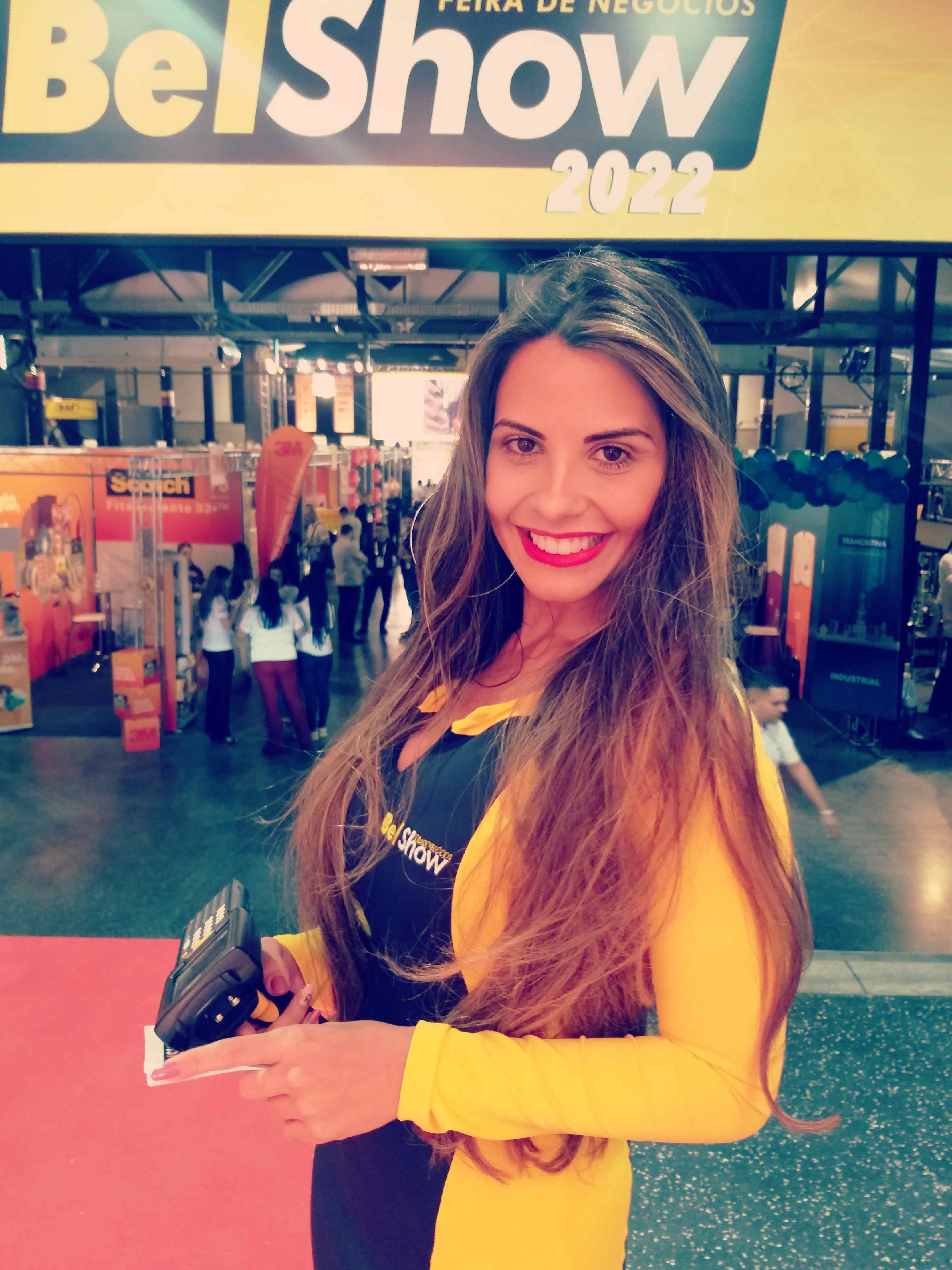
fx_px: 990
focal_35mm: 27
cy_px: 641
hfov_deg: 51.4
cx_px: 482
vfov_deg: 65.3
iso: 160
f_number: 1.7
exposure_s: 1/30
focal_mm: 3.93
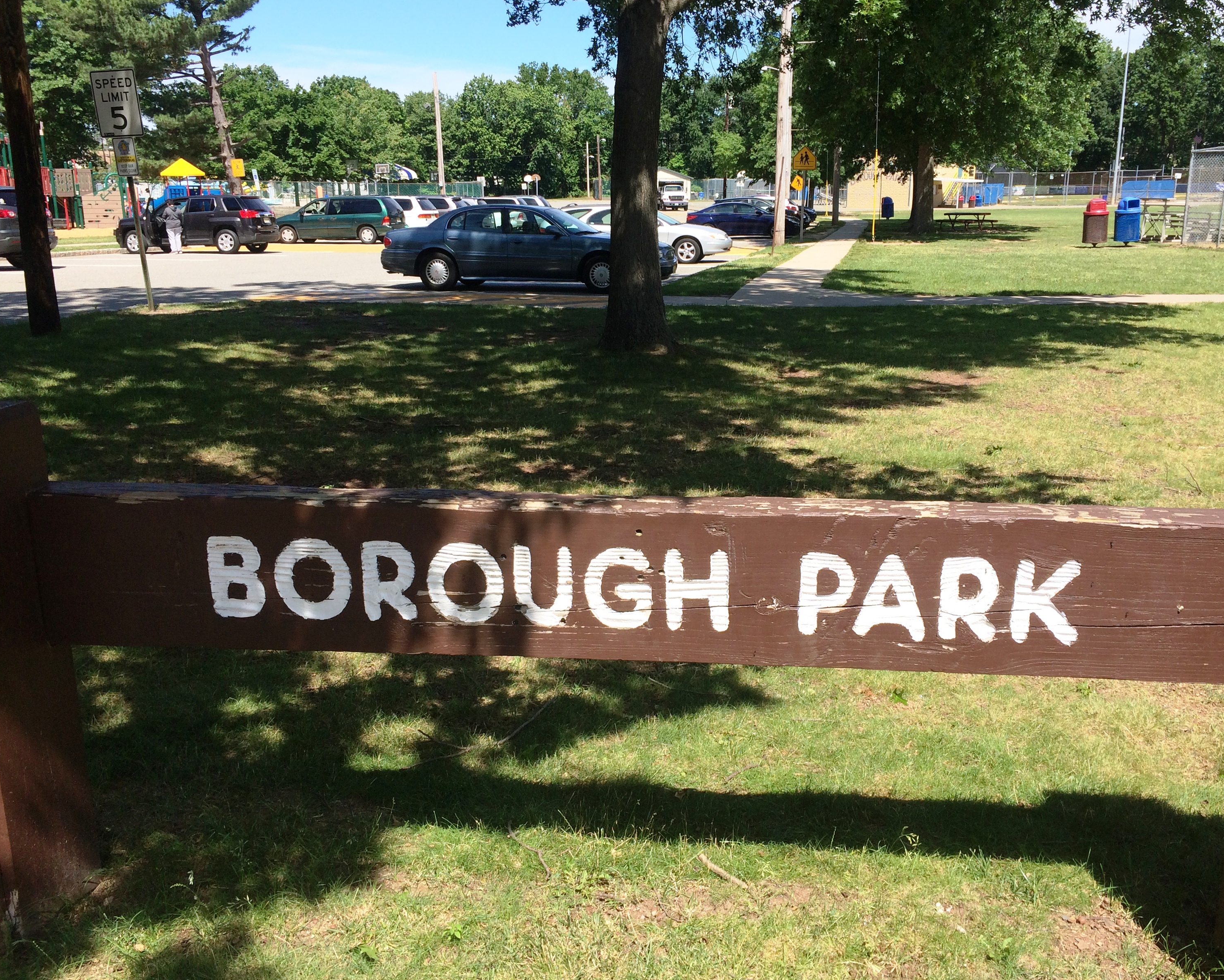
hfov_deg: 57.1
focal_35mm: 31
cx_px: 666
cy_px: 480
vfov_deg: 47.1
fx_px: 1123
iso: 32
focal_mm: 4.15
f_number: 2.2
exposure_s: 1/1208
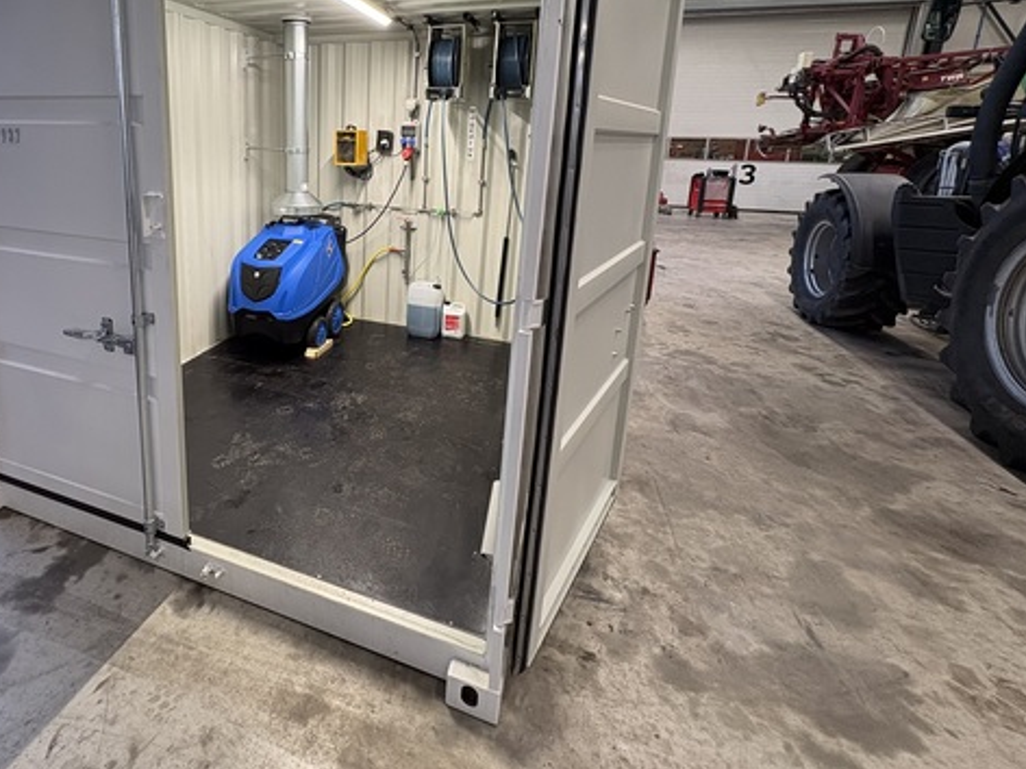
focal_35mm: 19
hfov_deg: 82.1
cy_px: 256
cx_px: 350
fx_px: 563
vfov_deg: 66.8
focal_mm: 2.22
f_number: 2.2
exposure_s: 1/50
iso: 200
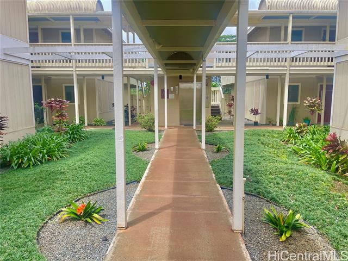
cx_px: 174
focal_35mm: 25
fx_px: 251
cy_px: 130
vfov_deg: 54.9
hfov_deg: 69.4
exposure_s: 1/1946
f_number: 1.6
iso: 32
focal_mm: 5.1
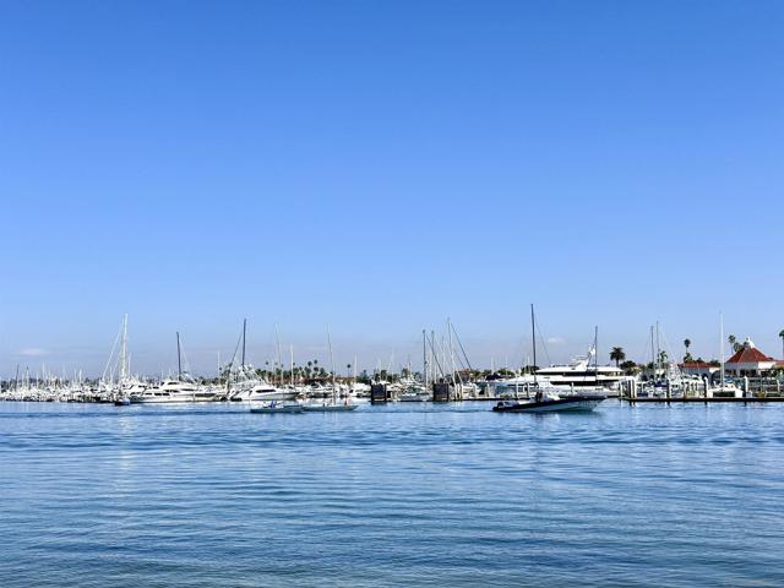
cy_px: 294
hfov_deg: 39.7
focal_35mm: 48
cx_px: 392
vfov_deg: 30.3
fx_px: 1087
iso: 64
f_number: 1.78
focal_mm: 6.76
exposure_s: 1/5208
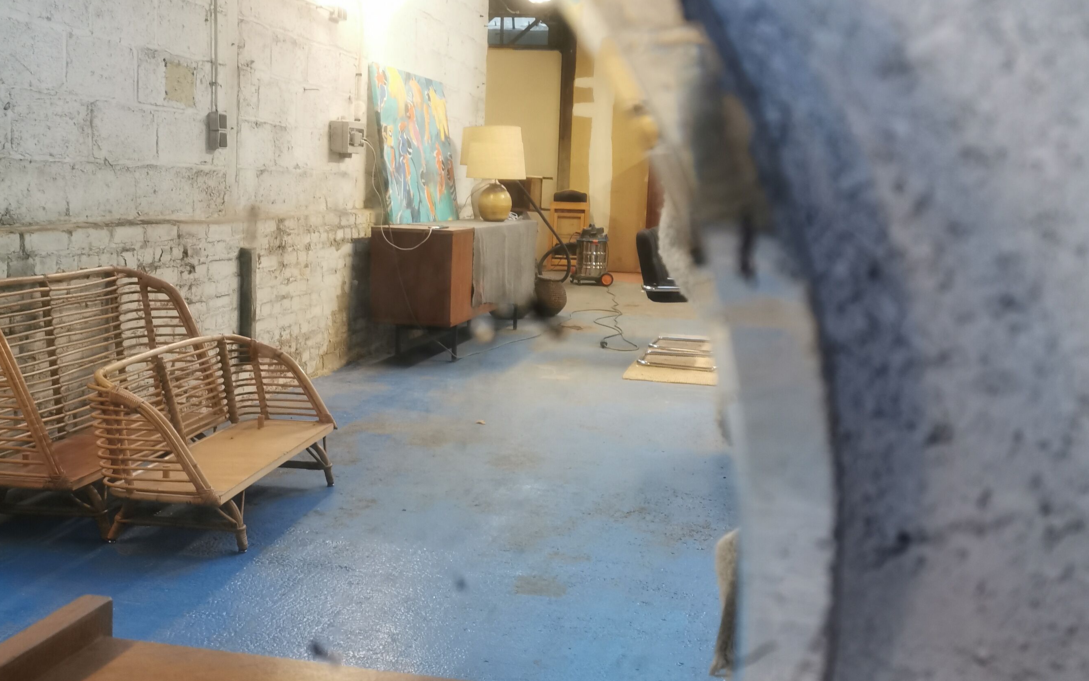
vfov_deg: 32.7
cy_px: 296
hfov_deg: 50.4
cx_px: 534
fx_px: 1157
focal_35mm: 39
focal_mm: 5.58
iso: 400
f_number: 1.8
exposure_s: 1/50
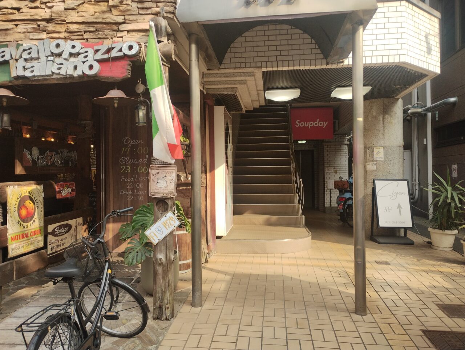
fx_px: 377
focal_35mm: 28
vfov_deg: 49.9
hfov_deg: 63.4
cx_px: 232
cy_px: 175
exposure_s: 1/120
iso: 114
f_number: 1.8
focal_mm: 4.27
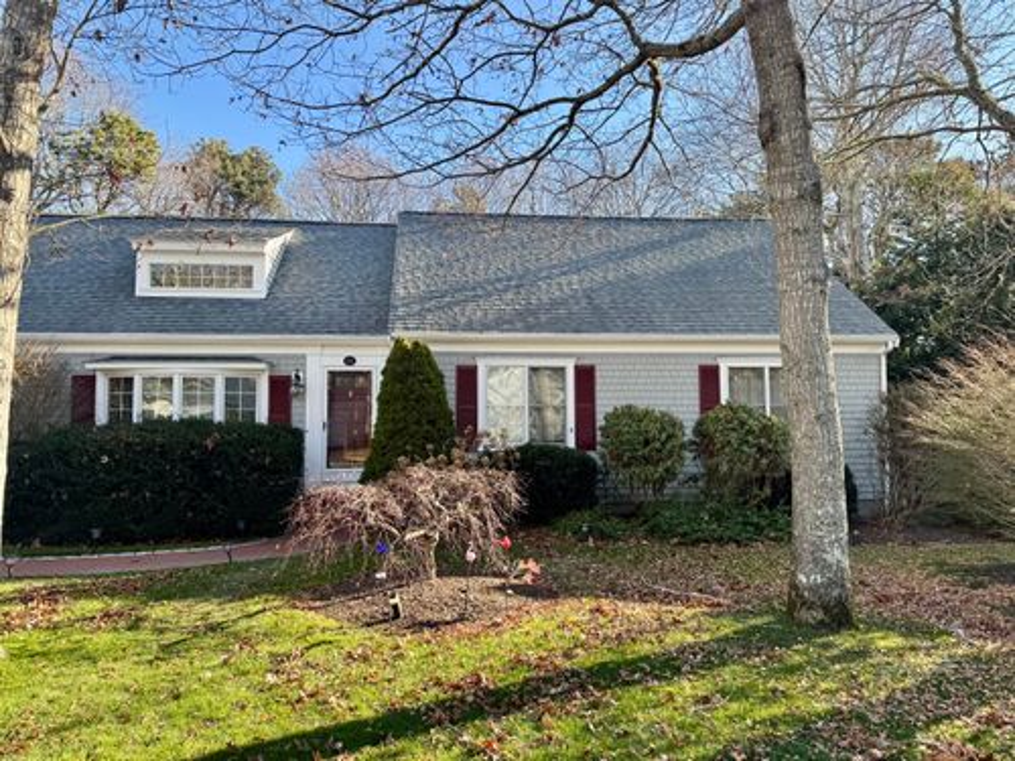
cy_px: 380
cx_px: 508
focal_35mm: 24
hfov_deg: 71.6
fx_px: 704
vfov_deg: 56.8
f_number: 1.78
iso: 80
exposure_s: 1/671
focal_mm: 6.76
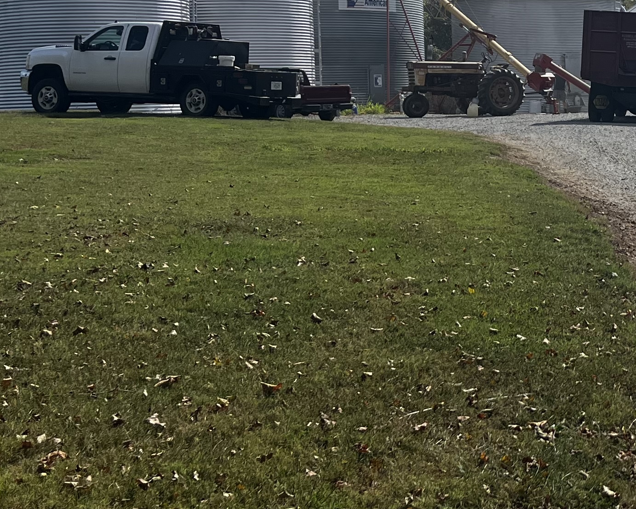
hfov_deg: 23.9
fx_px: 1393
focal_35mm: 74
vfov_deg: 20.4
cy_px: 90
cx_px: 714
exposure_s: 1/5848
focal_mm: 5.1
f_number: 1.6
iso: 50
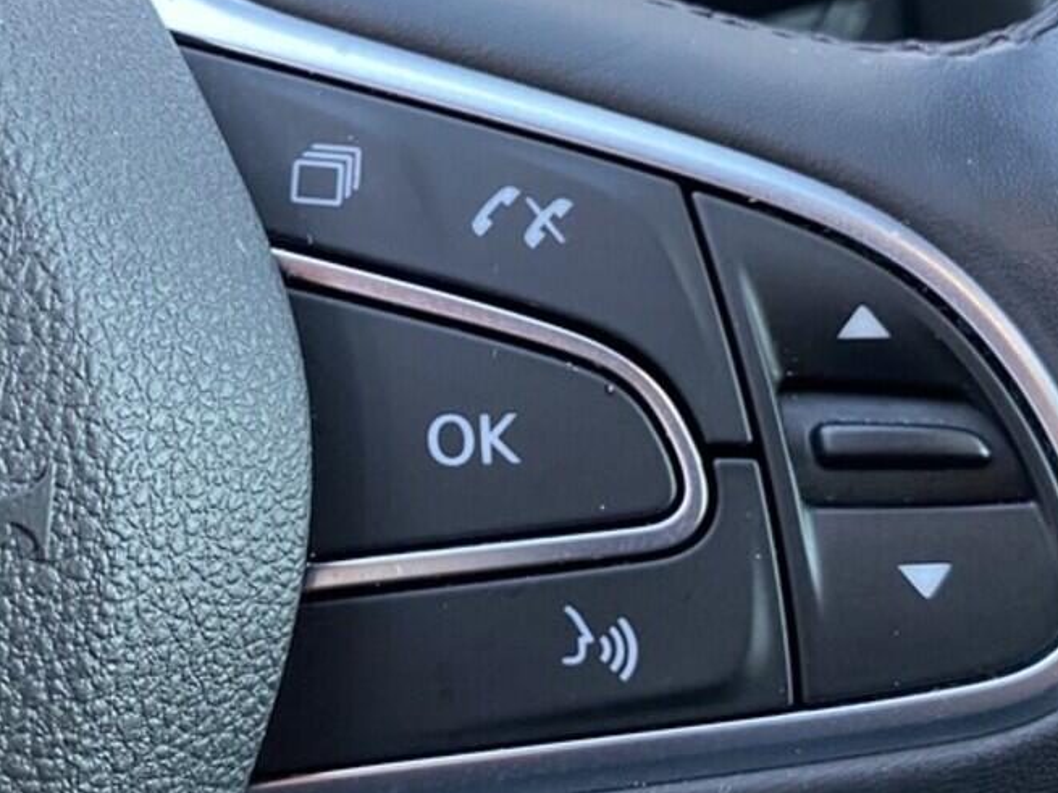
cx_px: 436
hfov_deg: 34.9
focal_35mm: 55
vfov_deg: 26.5
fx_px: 1681
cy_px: 347
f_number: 1.8
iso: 500
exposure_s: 1/50
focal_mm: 4.25
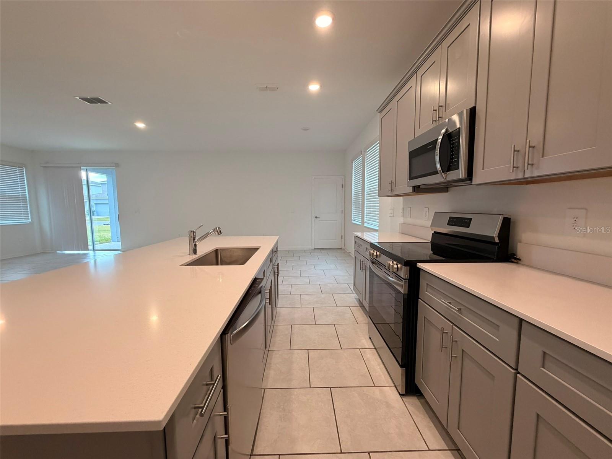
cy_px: 230
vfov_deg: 85.7
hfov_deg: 102.1
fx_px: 248
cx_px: 306
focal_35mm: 14
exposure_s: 1/120
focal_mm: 2.22
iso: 250
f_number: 2.2
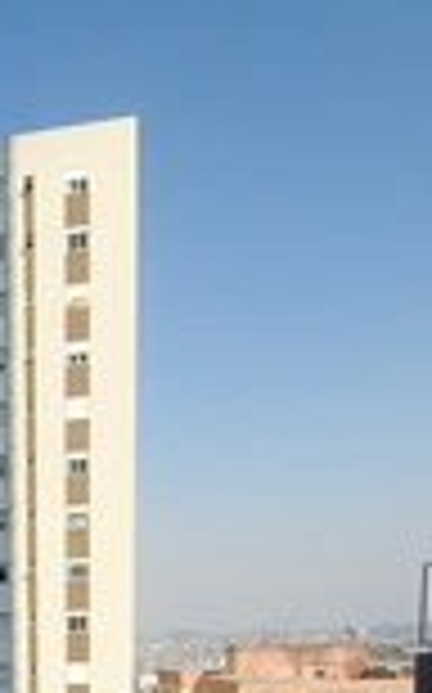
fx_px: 812
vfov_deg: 38.2
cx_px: -180
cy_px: 765
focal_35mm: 43
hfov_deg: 24.5
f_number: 2.2
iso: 50
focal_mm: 1.74
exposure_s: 1/1172
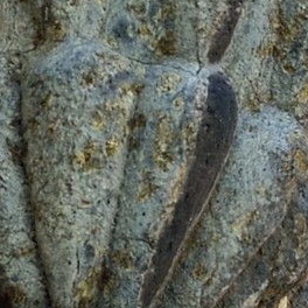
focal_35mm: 1120
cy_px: -817
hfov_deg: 1.6
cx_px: 542
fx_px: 11274
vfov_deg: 1.6
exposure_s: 1/320
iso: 200
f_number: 7.1
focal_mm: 145
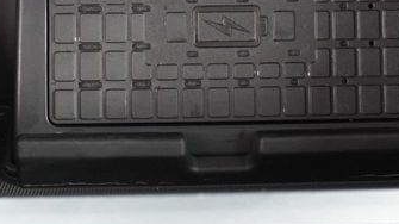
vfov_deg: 15.4
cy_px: -5
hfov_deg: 27.5
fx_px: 814
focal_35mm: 77
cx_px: 177
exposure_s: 1/60
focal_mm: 16
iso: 1600
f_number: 4
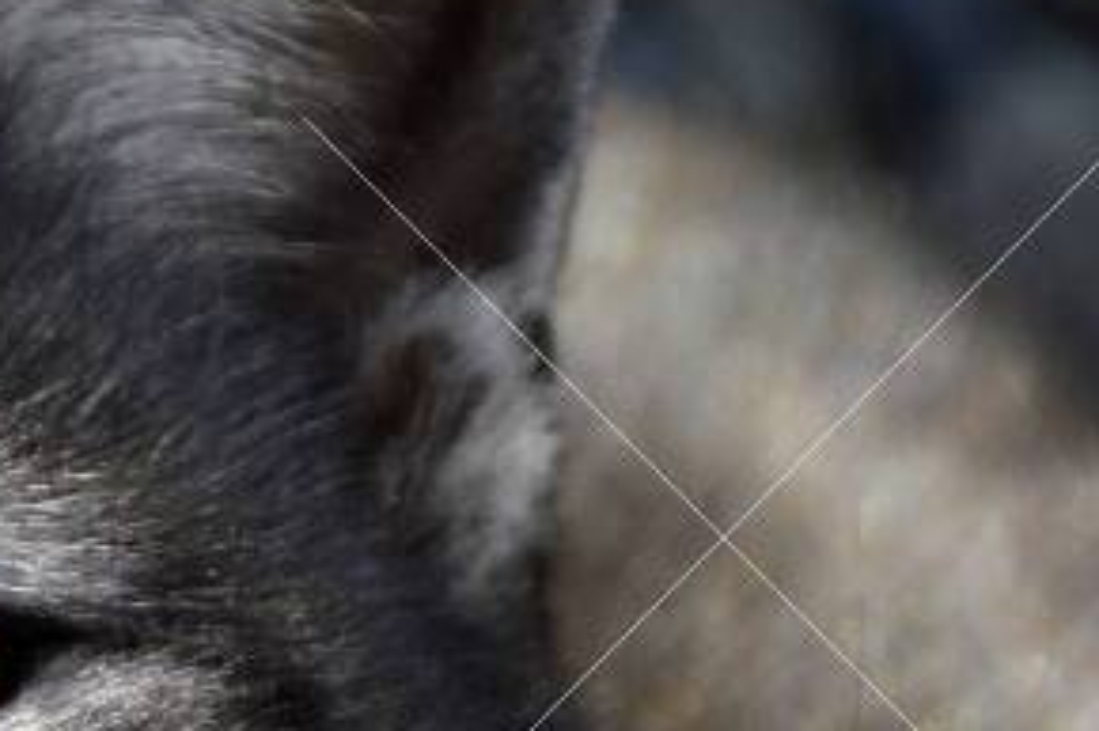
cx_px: -678
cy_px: 1102
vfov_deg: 1.3
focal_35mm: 1043
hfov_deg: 2.0
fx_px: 31829
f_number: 8
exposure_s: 1/200
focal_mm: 155
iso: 200
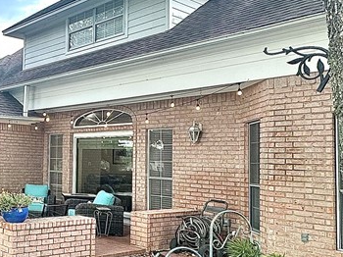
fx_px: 406
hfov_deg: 37.4
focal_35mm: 41
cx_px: -44
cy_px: 137
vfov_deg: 35.1
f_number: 2.2
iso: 64
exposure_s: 1/120
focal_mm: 2.22
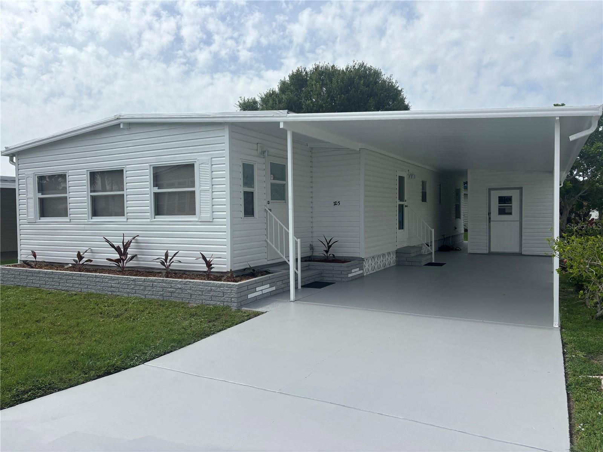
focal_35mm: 26
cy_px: 226
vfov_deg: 53.1
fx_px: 453
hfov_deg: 67.3
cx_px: 302
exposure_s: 1/5348
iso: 50
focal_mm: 5.96
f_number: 1.6
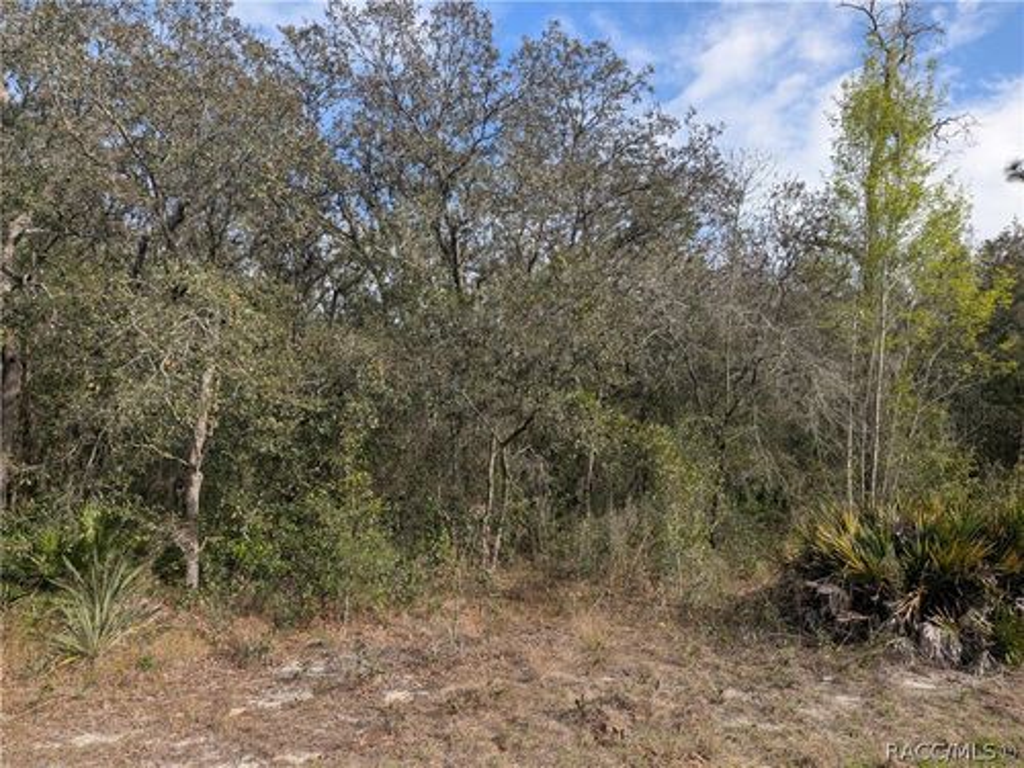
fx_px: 710
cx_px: 512
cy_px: 384
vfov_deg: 56.8
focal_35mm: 24
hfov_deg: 71.6
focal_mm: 4.53
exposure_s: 1/968
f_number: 1.7
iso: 33
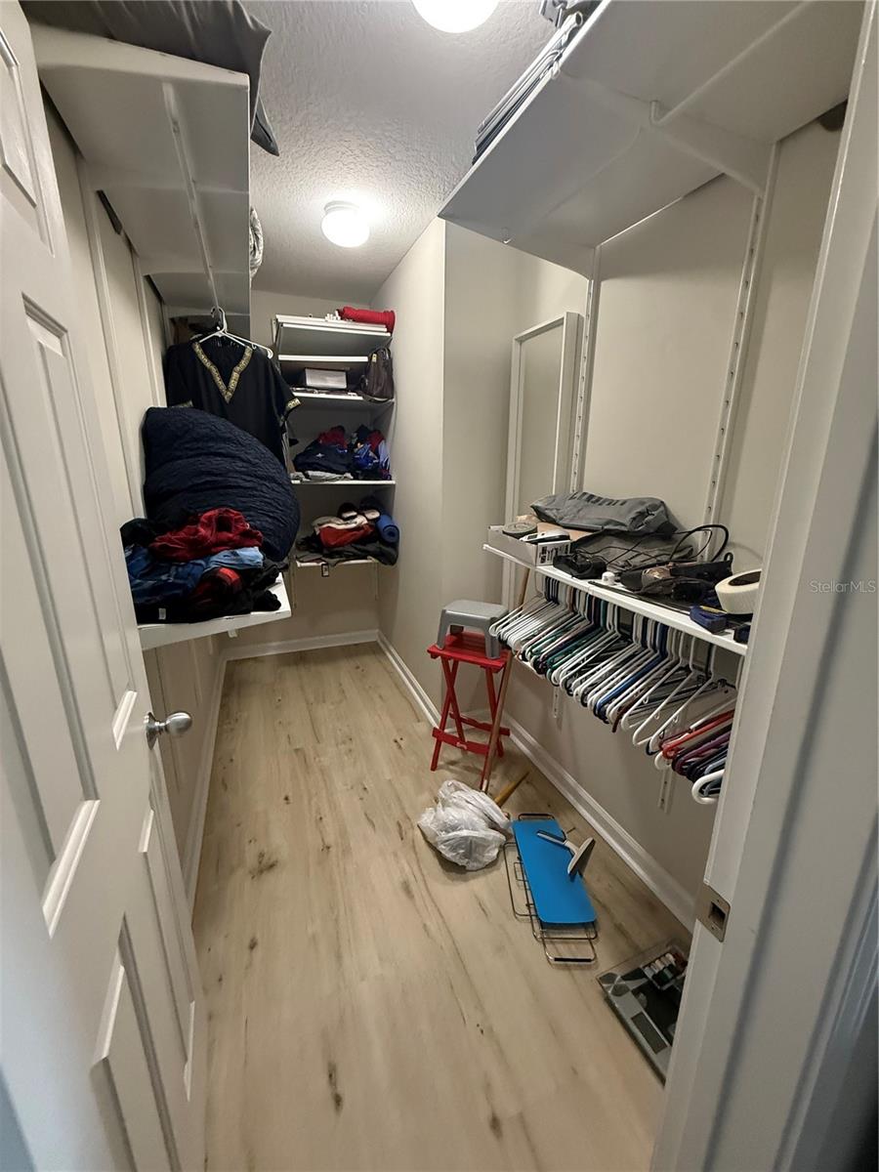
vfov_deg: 102.1
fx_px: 474
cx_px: 440
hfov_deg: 85.7
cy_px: 586
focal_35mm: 14
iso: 640
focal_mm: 2.22
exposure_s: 1/60
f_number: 2.2
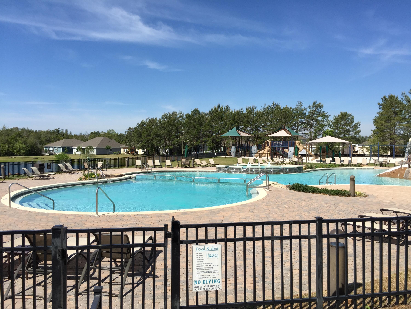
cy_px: 154
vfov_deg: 48.2
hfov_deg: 61.7
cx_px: 206
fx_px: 344
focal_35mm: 29
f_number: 2.2
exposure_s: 1/2326
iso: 32
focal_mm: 4.15
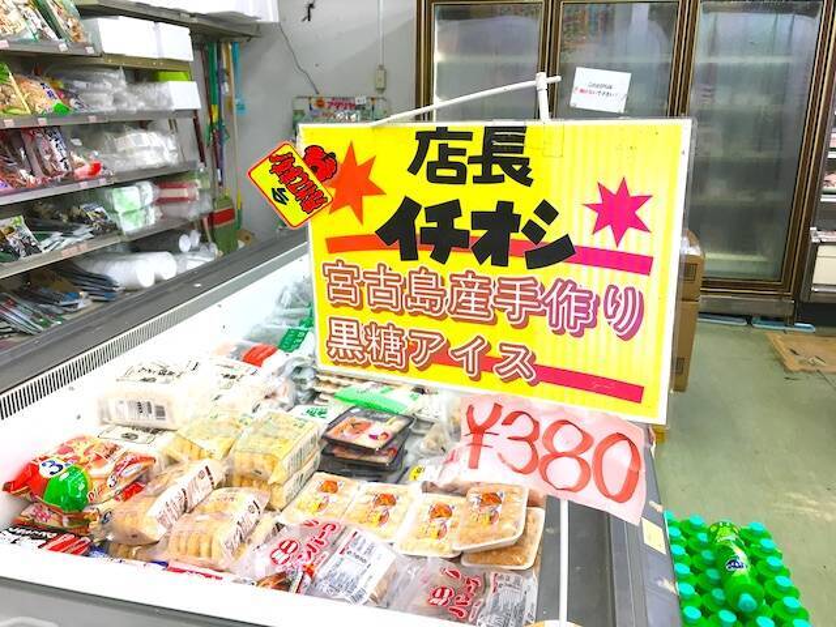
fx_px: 700
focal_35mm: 29
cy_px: 314
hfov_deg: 61.7
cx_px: 418
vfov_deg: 48.2
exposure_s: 1/30
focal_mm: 4.15
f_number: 2.2
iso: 32
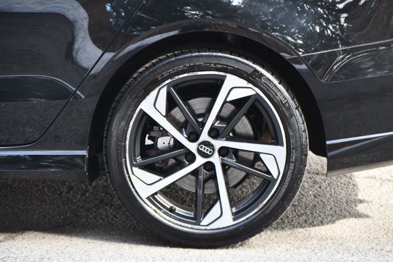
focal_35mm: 180
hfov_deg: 11.4
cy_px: 131
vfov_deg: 7.6
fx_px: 1965
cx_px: 196
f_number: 4.8
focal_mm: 120
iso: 640
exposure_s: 1/250
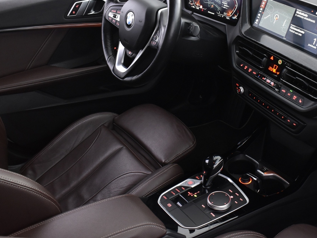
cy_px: 86
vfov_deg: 32.2
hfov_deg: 42.0
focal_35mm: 45
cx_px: 200
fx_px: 409
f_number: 5
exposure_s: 1/8
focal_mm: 21
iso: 1250
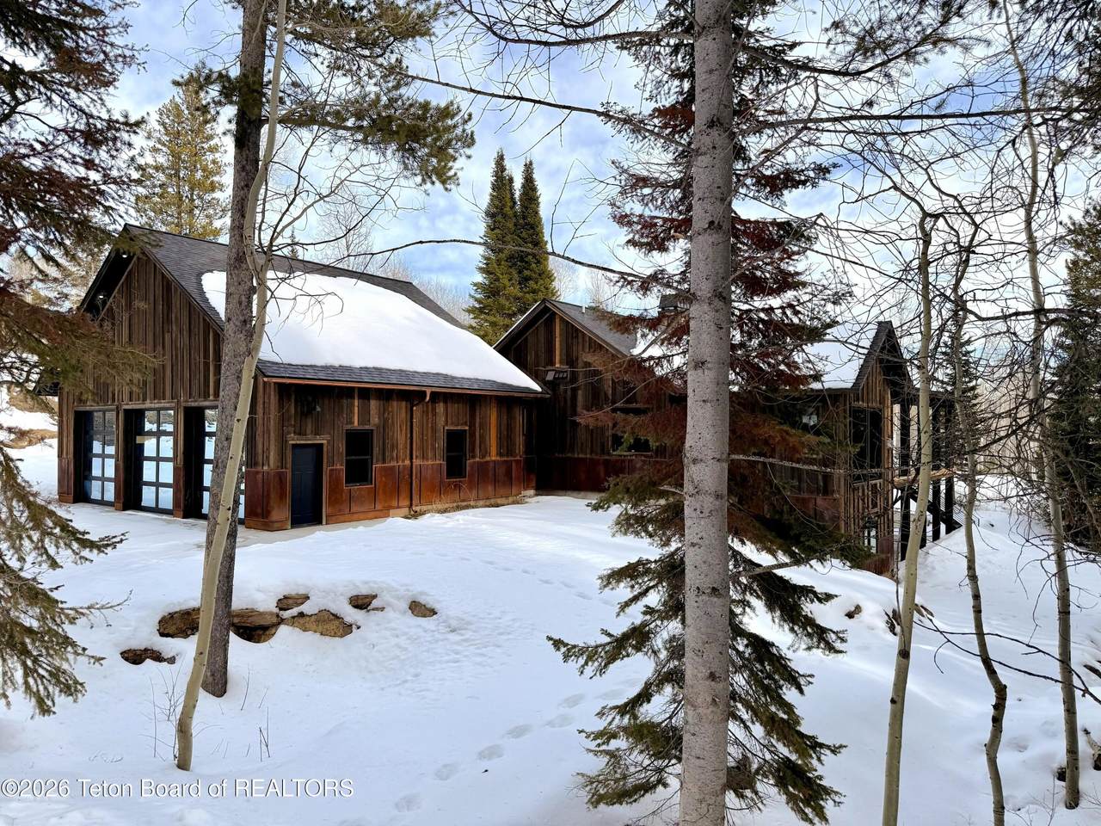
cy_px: 413
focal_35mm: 24
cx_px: 550
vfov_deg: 56.8
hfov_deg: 71.6
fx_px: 763
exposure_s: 1/4167
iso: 80
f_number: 1.78
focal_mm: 6.76
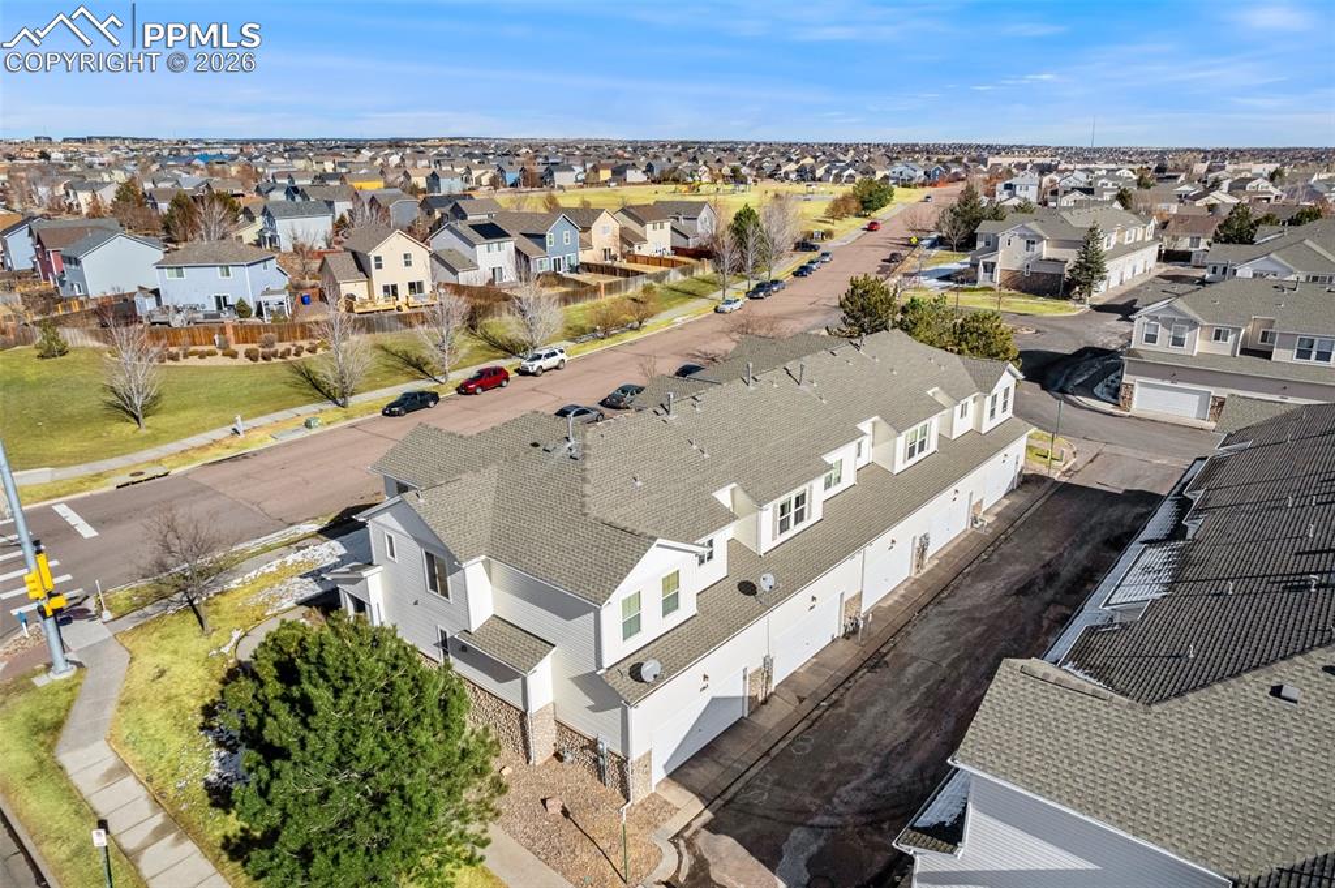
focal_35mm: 22
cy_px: 444
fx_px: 815
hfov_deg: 78.6
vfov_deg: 57.1
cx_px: 668
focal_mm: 8.38
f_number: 2.8
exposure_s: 1/8000
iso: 400
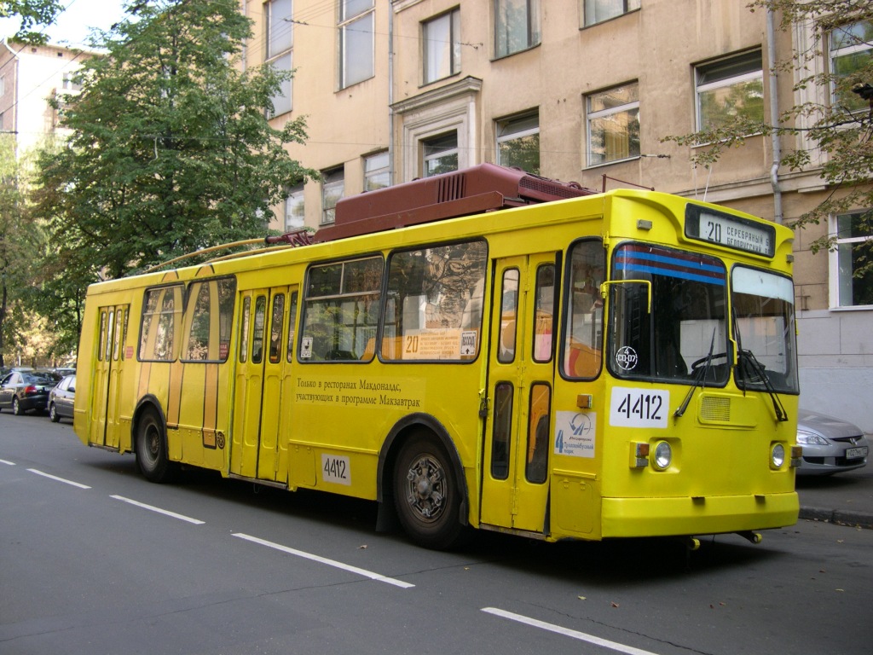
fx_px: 958
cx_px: 436
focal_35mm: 38
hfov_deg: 49.0
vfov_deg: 37.7
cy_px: 328
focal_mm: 8
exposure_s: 1/152
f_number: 2.8
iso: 100
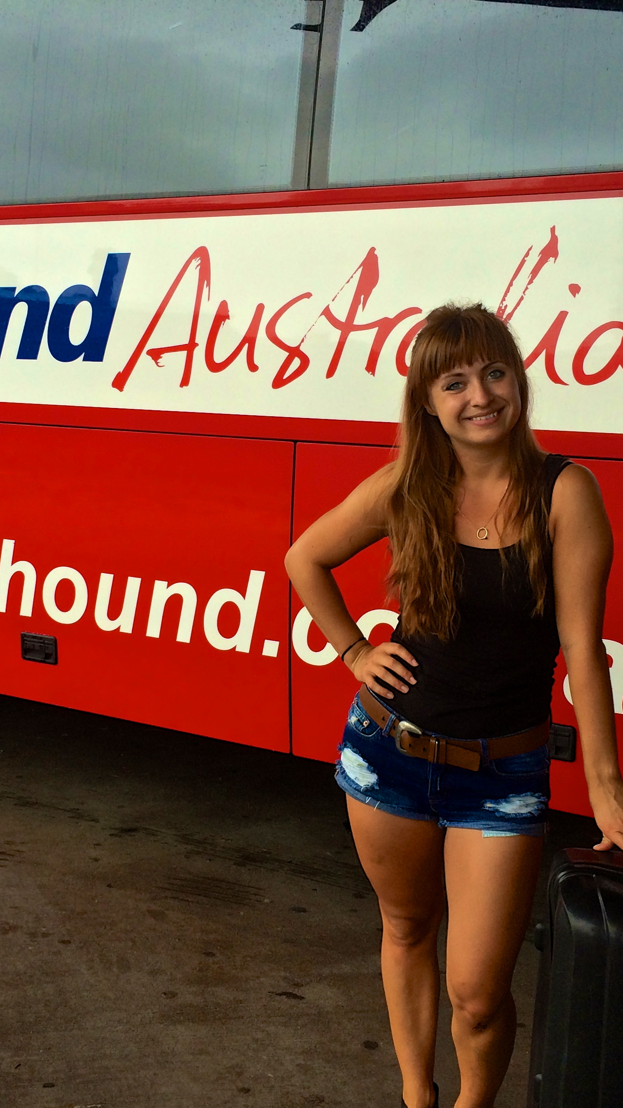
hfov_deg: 27.1
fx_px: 1292
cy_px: 551
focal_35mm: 44
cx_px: 274
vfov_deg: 46.4
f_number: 2.2
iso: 40
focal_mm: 4.12
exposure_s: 1/60
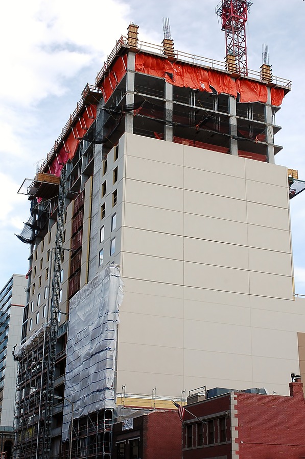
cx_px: 152
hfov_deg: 23.7
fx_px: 727
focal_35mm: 57
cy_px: 230
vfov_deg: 35.1
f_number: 10
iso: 400
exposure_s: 1/250
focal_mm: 38
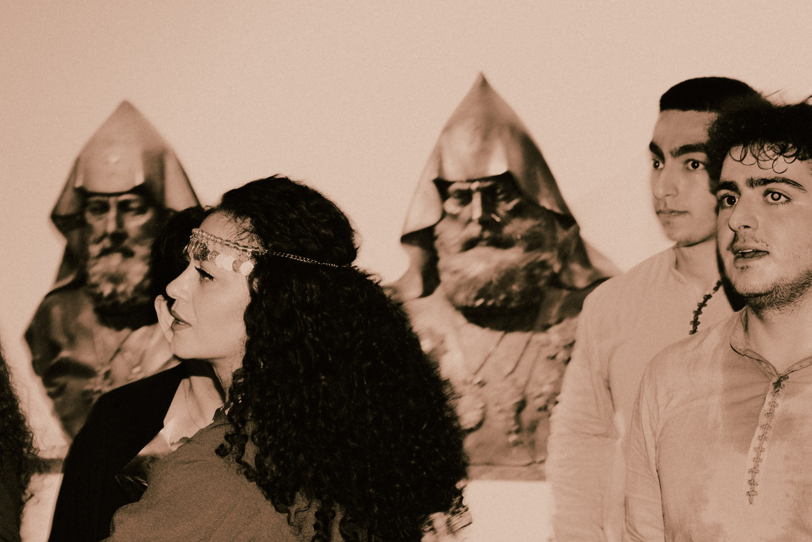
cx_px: 199
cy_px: 381
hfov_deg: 20.8
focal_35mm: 97
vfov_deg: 14.1
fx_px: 2189
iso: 2000
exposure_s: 1/40
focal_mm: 63
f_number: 5
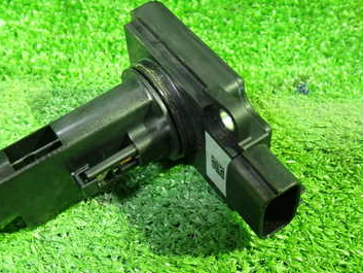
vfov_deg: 28.6
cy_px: 141
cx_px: 132
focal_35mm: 51
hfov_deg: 37.2
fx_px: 535
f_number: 2.3
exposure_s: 1/20
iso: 800
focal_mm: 5.4
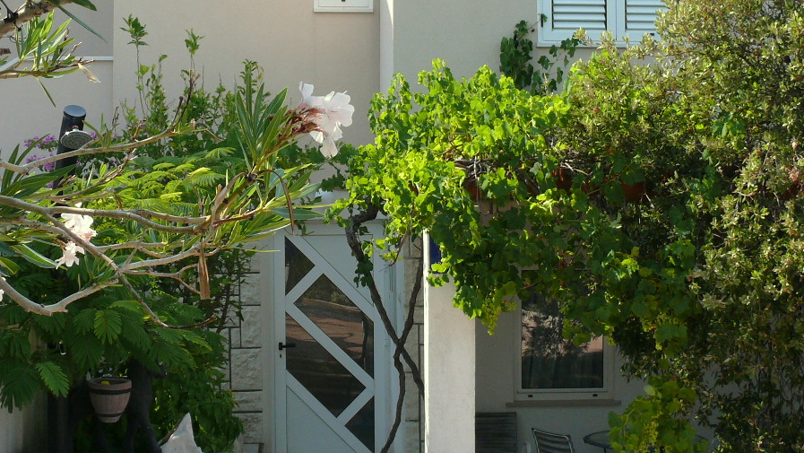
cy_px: 209
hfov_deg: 31.0
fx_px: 1450
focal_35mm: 68
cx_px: 361
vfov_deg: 17.7
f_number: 4
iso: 100
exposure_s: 1/125
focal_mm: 7.4
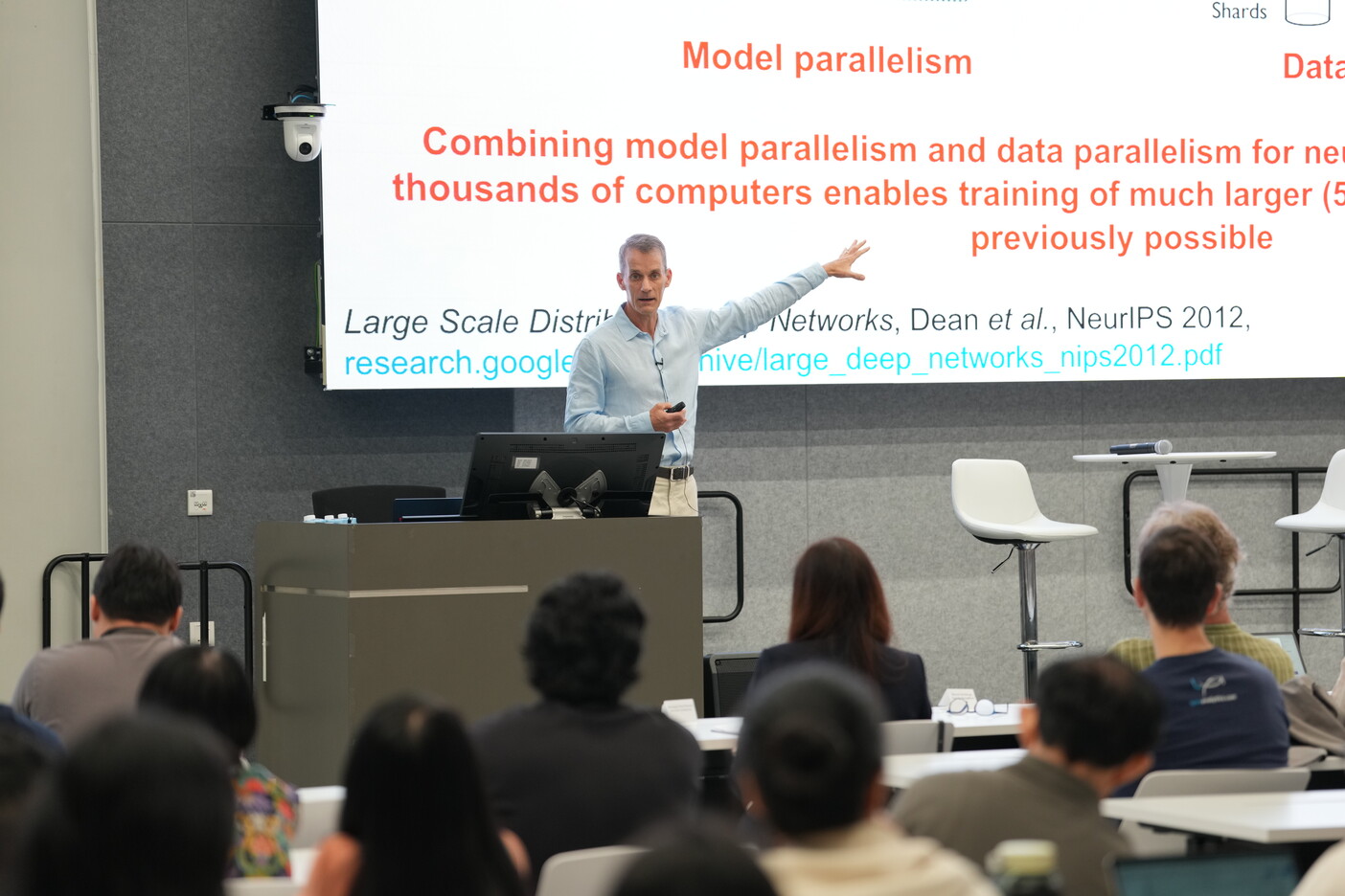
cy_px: 448
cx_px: 672
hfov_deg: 17.5
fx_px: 4371
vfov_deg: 11.7
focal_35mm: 117
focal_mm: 117
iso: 800
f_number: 2.8
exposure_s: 1/160
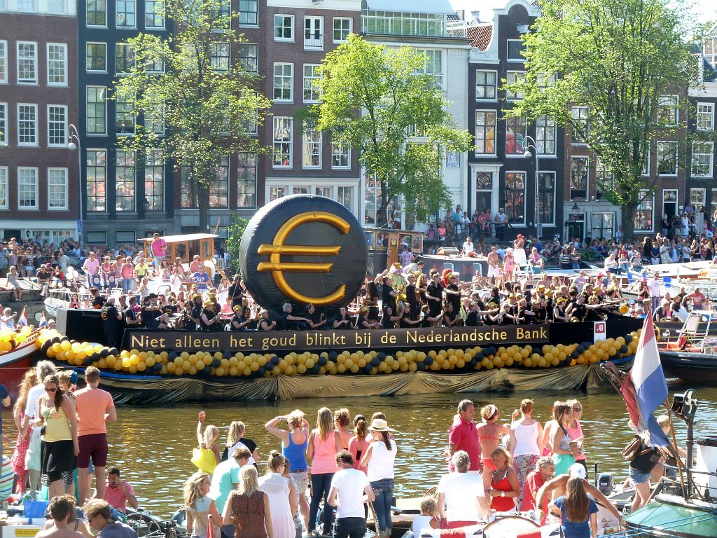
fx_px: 2154
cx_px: 358
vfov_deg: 14.2
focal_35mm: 104
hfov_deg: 18.9
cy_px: 269
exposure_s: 1/80
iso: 80
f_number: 4.3
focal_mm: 17
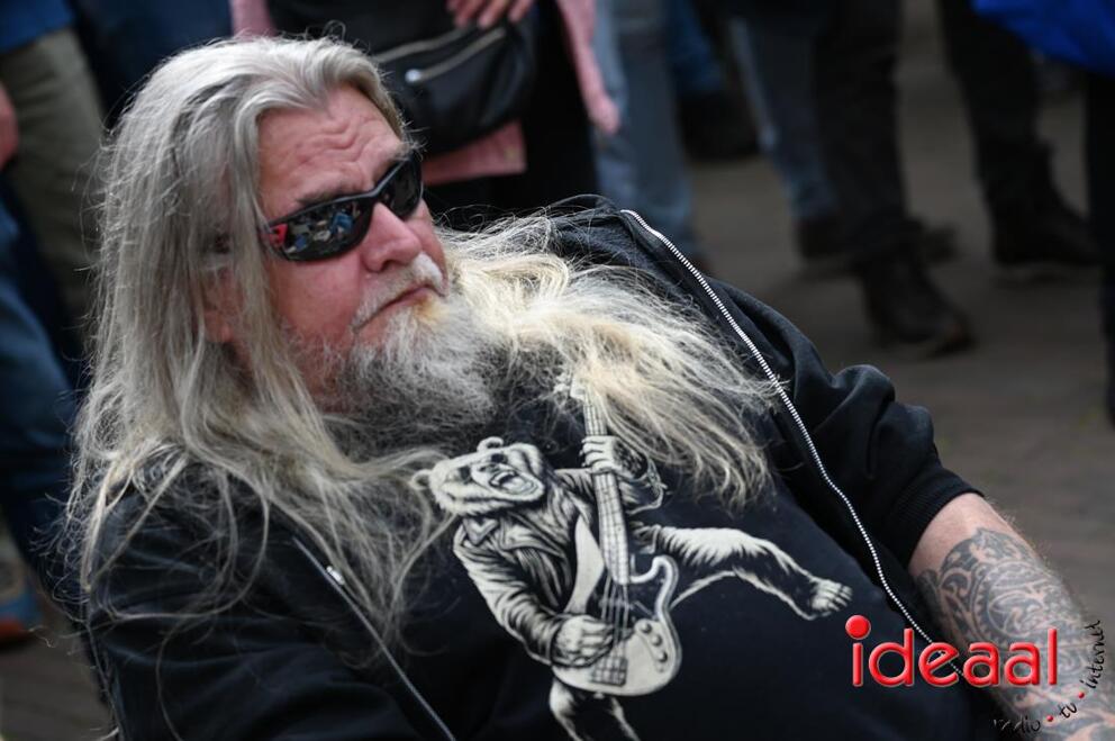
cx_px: 558
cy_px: 370
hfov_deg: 15.2
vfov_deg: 10.1
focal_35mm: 135
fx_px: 4176
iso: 125
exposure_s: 1/250
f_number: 5.6
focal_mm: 135
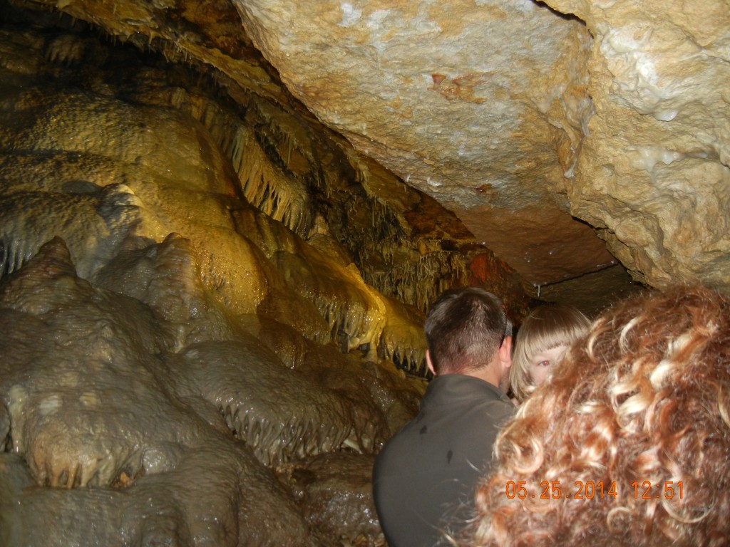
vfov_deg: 46.8
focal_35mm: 30
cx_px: 365
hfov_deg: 60.0
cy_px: 274
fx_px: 633
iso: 200
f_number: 3.5
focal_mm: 5.4
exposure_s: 1/30
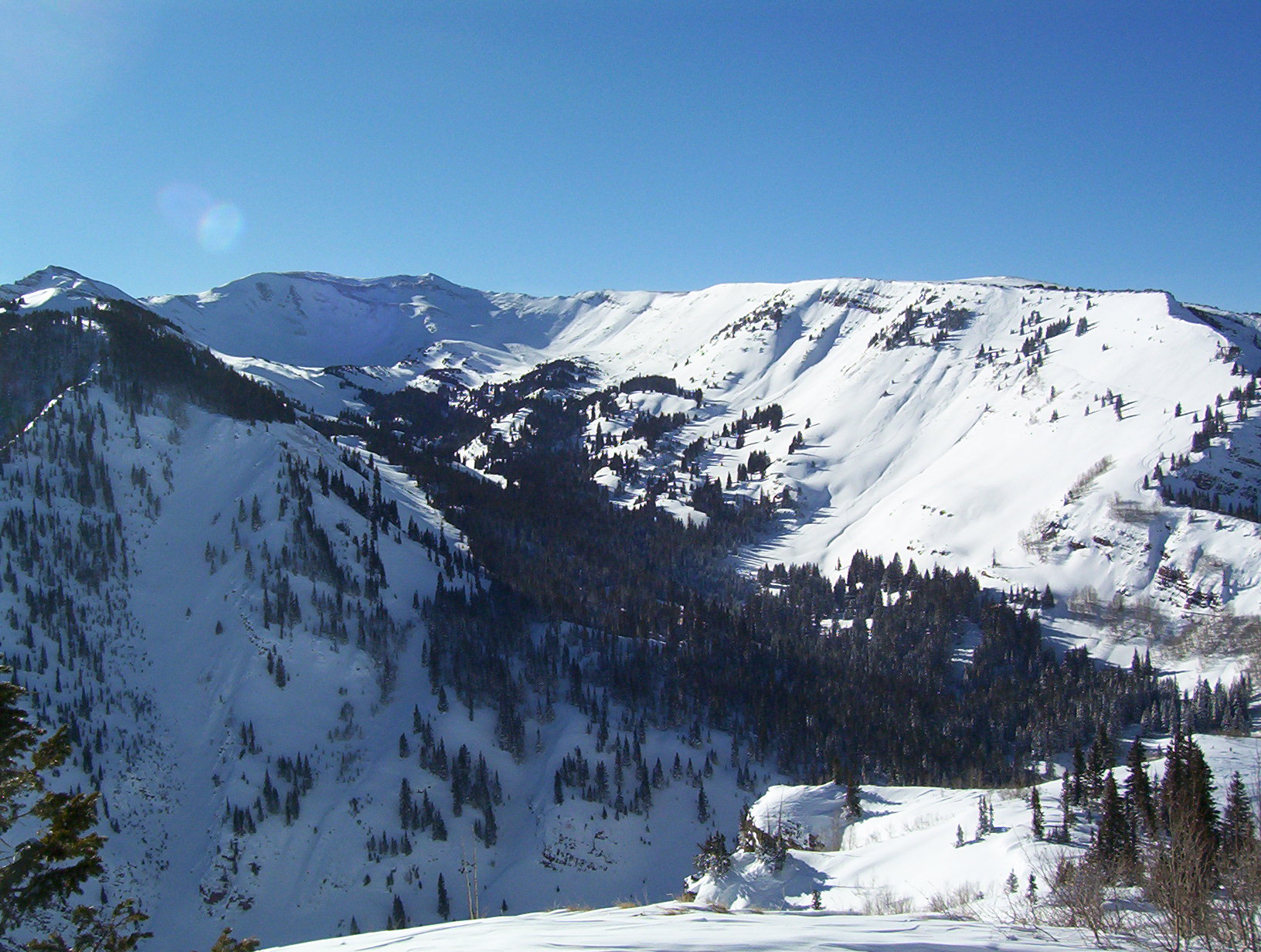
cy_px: 476
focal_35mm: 43
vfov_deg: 33.7
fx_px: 1570
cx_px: 630
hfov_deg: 43.8
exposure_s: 1/1701
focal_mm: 5.77
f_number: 5.17
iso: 100
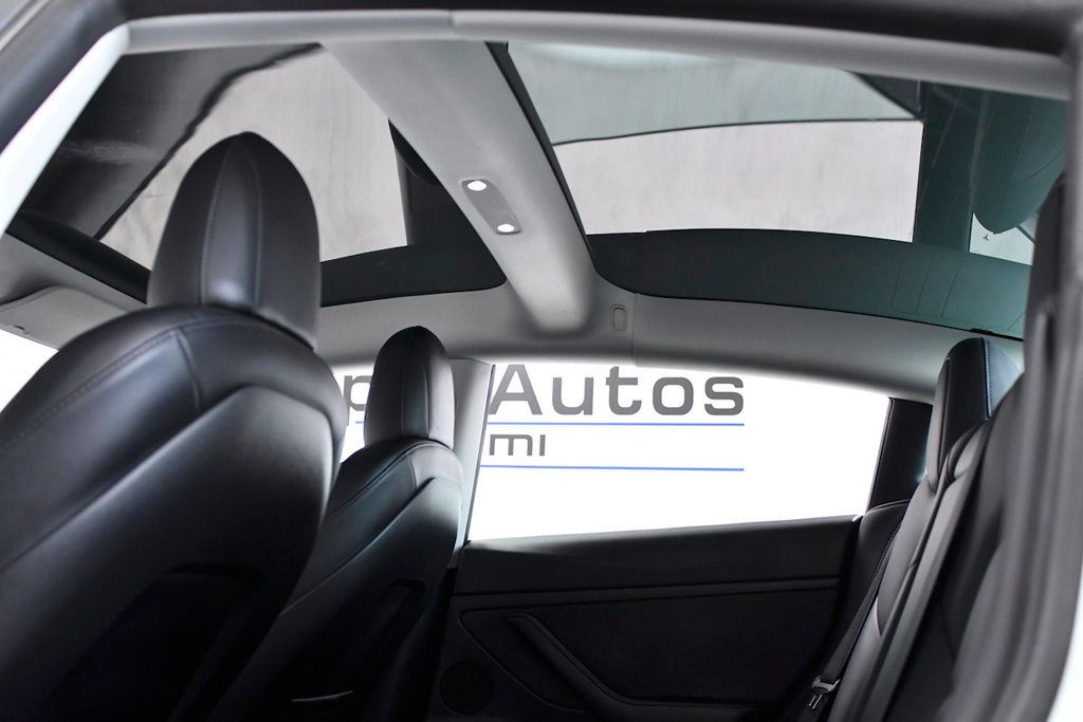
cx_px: 542
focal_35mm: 36
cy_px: 361
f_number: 3.5
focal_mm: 24
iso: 2500
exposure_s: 1/400
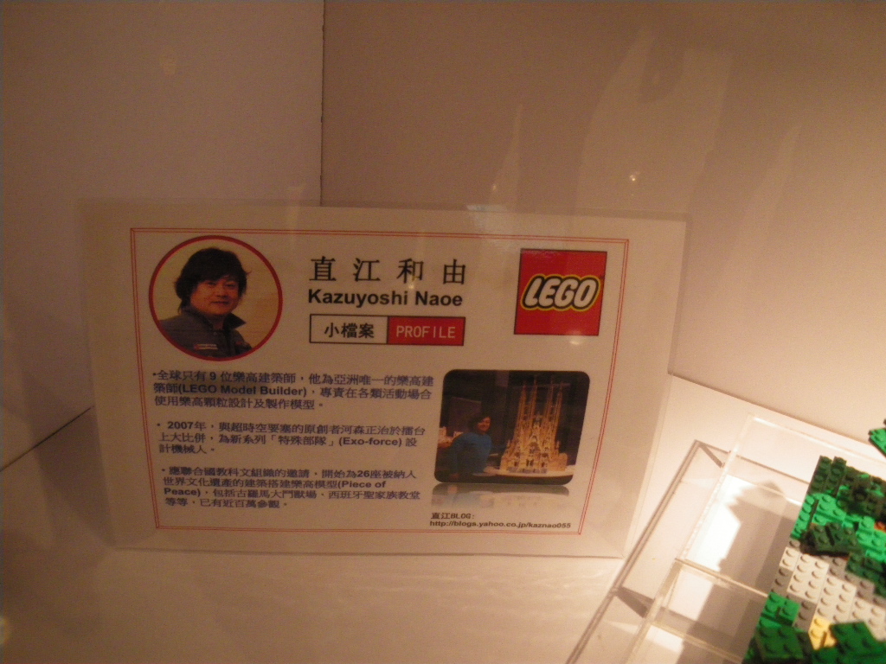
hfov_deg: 51.4
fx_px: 921
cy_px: 332
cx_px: 443
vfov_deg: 39.7
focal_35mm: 36
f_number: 3.5
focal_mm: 6.3
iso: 400
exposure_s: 1/160
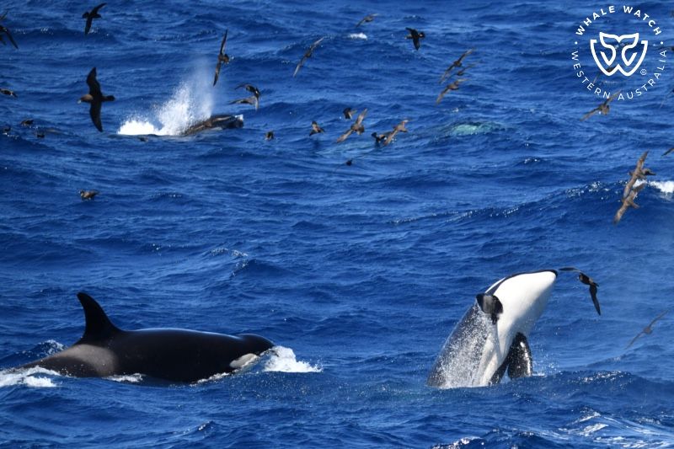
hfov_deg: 6.9
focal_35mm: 300
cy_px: 224
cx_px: 337
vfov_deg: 4.6
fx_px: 5615
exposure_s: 1/8000
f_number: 5.6
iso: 1250
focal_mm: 300
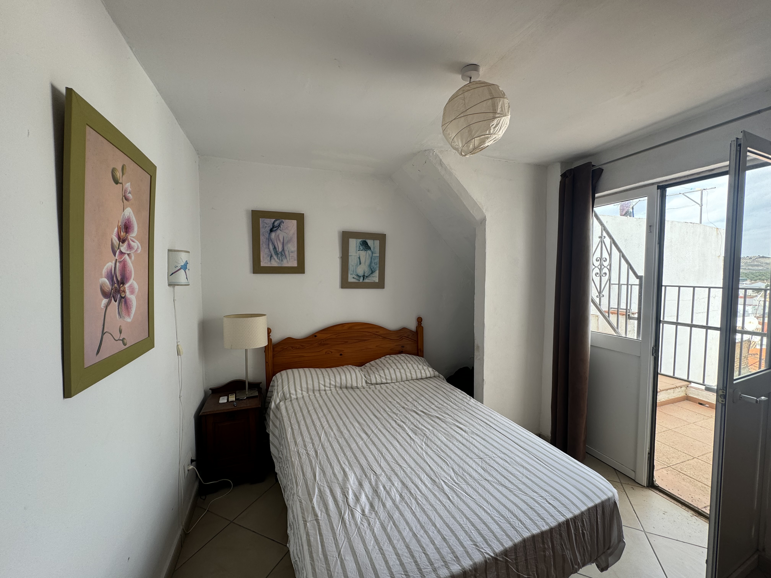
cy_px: 289
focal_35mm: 14
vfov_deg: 85.7
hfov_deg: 102.1
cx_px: 386
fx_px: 312
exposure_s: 1/99
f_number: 2.2
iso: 40
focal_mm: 2.22
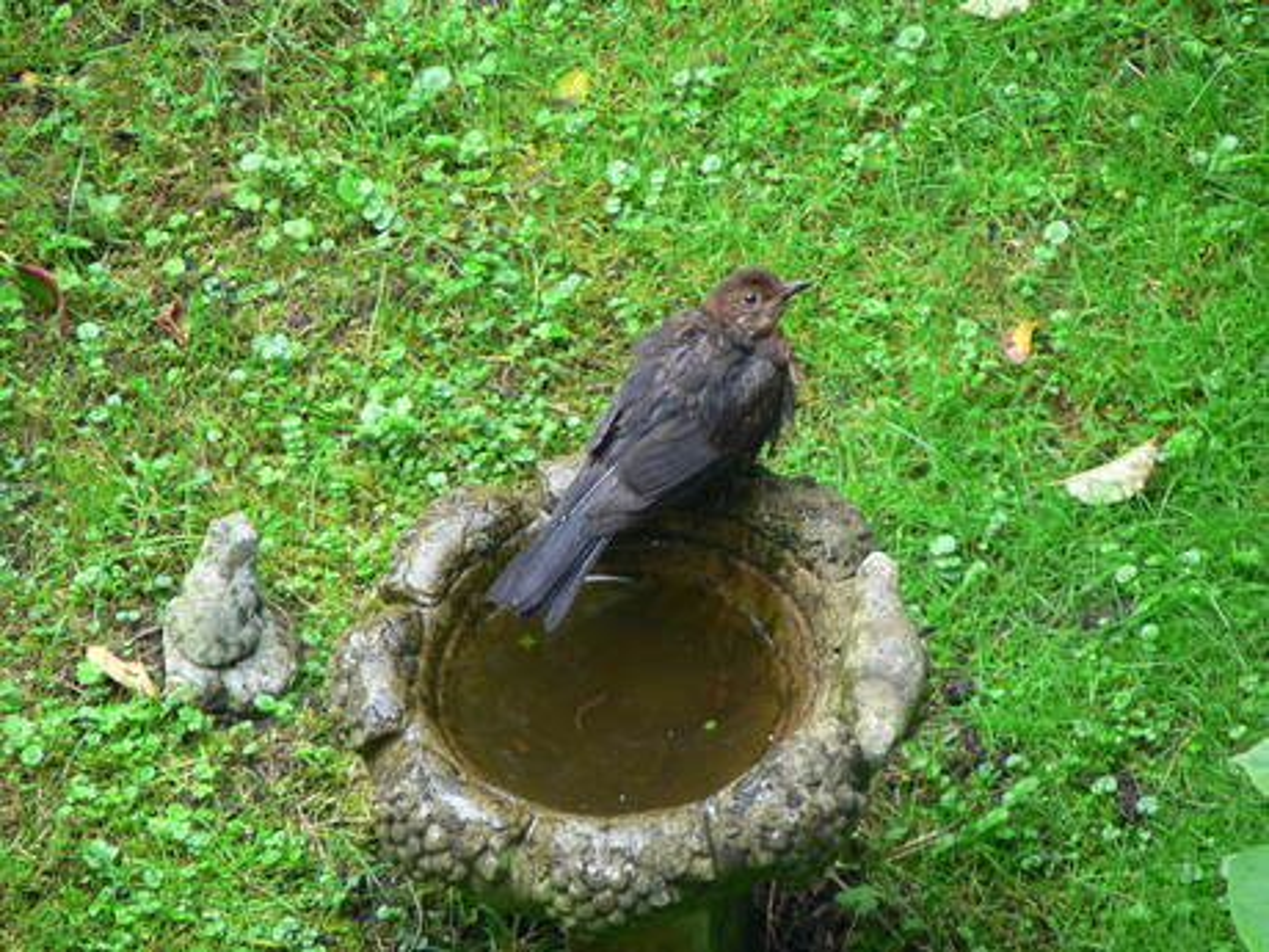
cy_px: 476
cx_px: 634
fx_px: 15837
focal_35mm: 432
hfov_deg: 4.6
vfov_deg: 3.4
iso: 100
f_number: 3.3
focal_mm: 72
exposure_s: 1/50
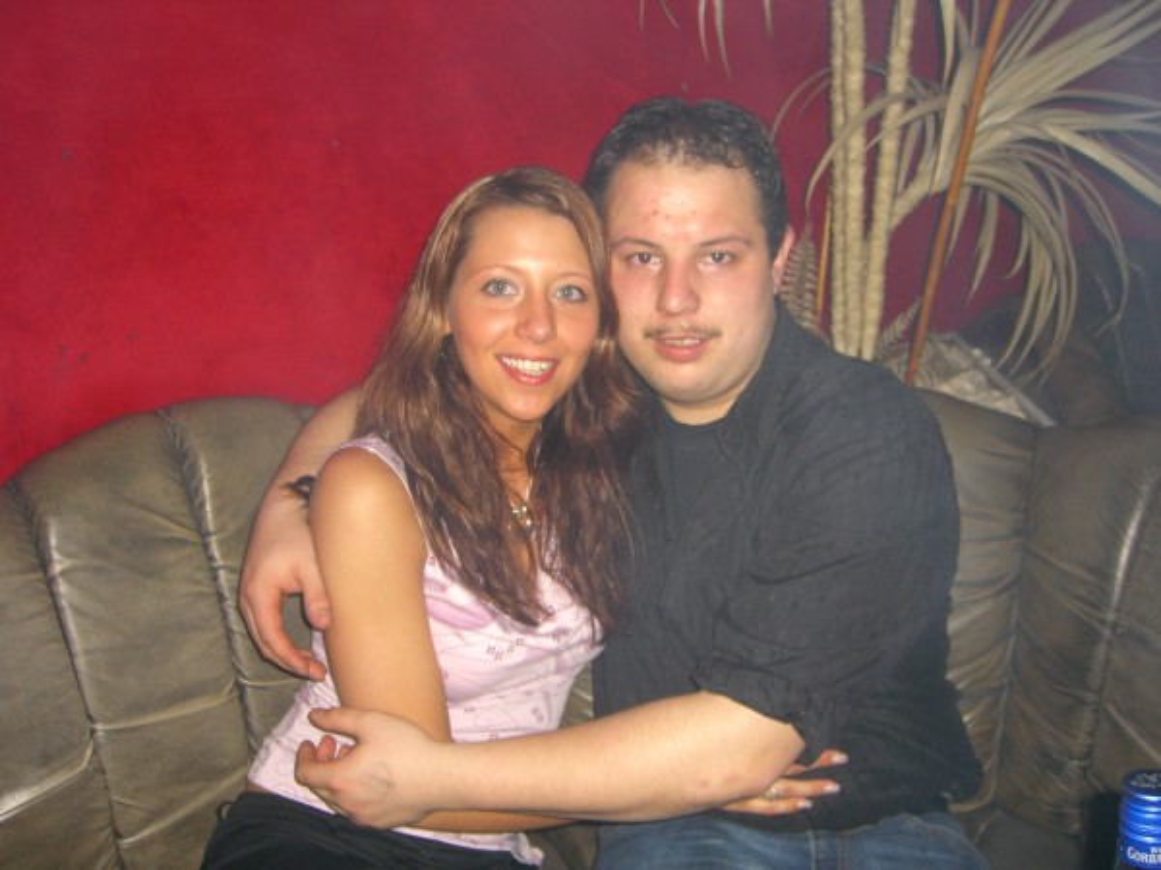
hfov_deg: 49.0
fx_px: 1274
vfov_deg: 37.7
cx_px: 580
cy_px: 435
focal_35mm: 38
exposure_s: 1/60
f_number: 2.8
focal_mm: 7.9
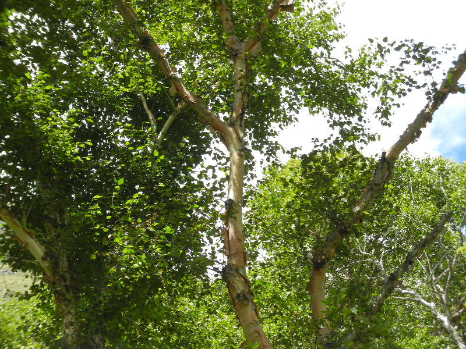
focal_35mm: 165
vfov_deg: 9.0
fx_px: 2221
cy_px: 174
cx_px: 233
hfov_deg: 12.0
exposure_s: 1/250
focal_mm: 29.7
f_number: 5.3
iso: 160
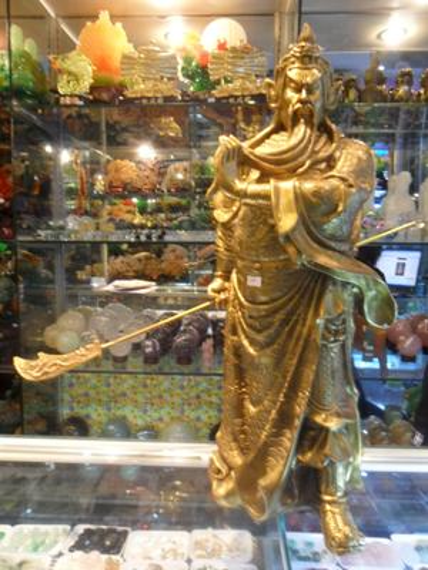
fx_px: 445
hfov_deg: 51.4
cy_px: 285
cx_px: 214
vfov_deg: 65.3
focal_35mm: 27
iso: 200
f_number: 3.5
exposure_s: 1/8
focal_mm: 4.9
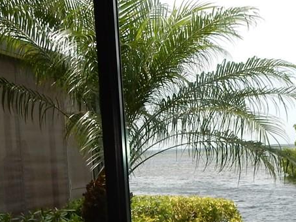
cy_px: 234
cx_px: 297
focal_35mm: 106
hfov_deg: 18.1
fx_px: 907
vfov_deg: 13.7
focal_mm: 5.4
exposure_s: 1/250
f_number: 4
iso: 125
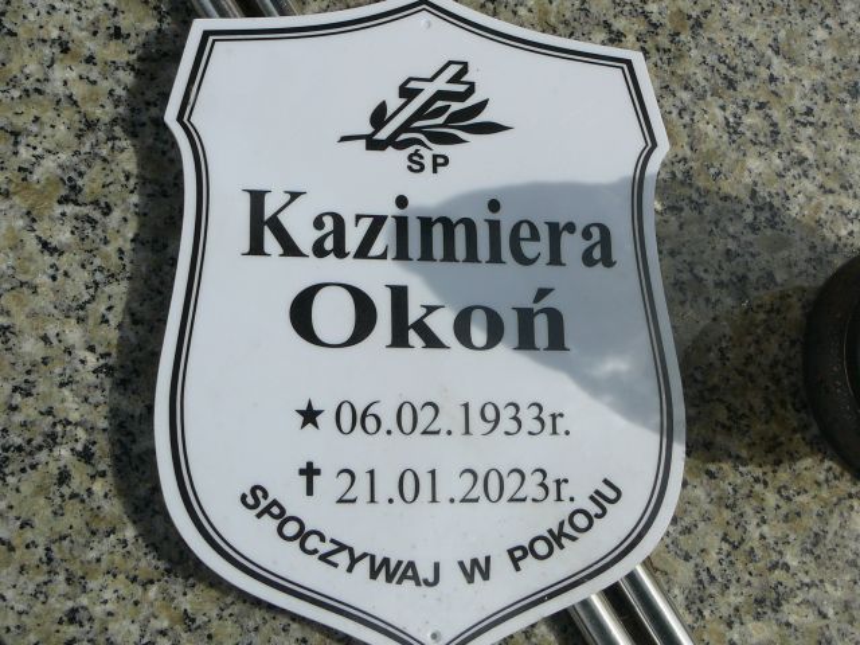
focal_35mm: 49
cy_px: 322
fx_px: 1217
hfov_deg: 38.9
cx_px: 430
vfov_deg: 29.7
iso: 80
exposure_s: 1/500
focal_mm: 7.3
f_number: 5.6
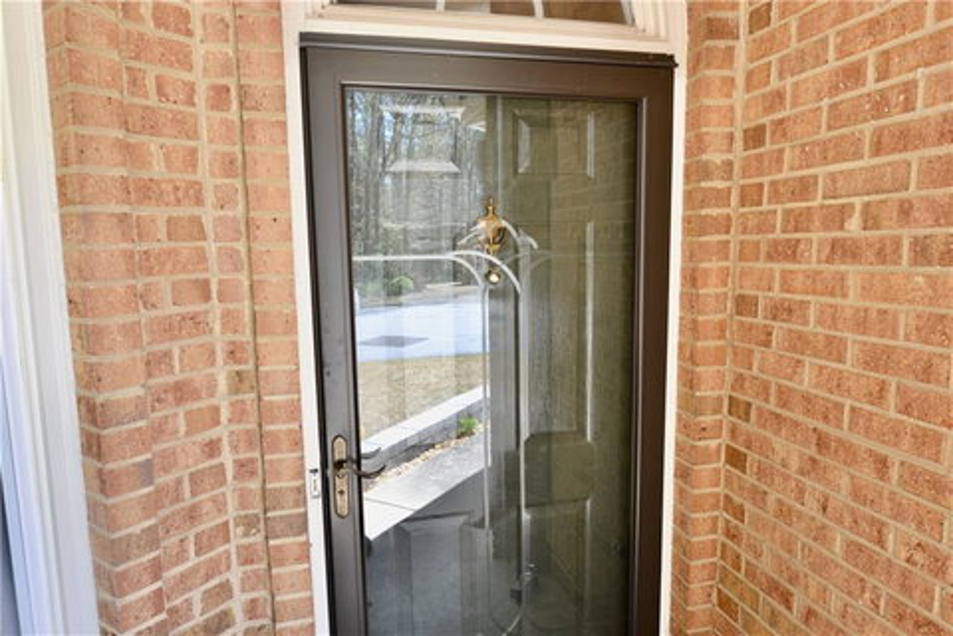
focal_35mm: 21
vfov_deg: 59.5
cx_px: 476
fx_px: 556
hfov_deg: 81.2
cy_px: 318
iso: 400
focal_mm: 14
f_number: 5
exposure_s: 1/100
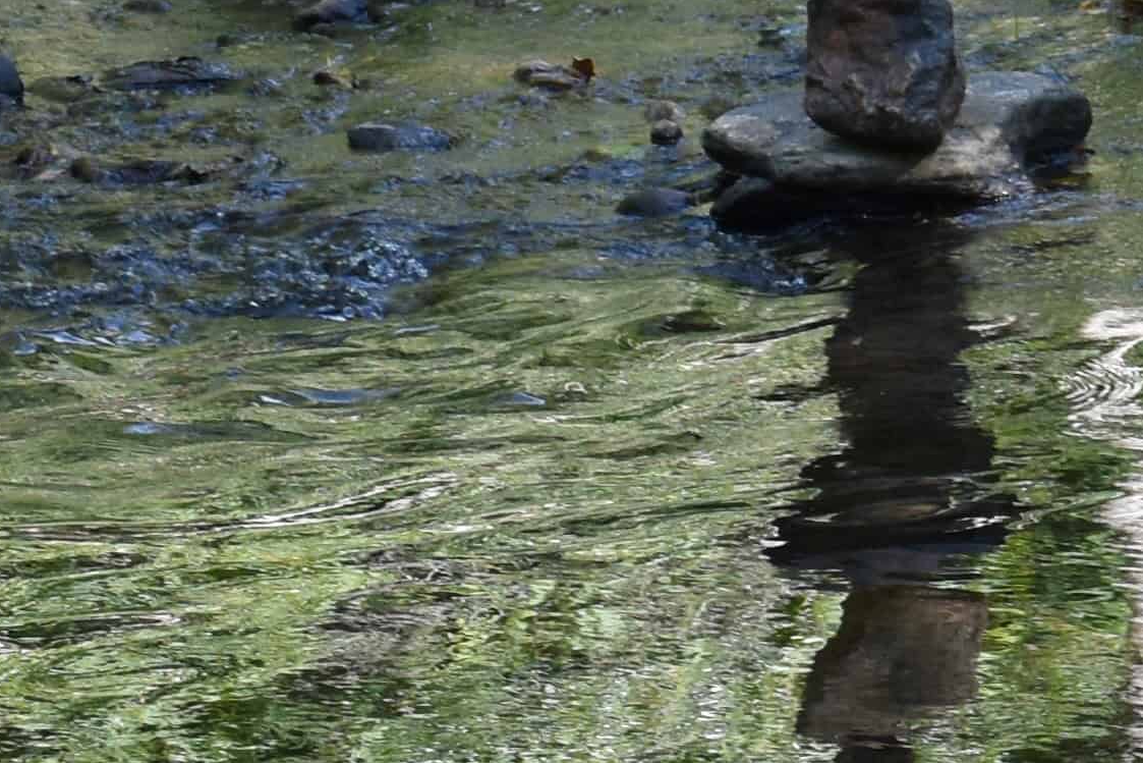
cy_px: 31
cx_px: 555
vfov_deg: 6.8
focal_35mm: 202
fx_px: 6414
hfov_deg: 10.2
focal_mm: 70
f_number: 5.6
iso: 400
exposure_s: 1/500
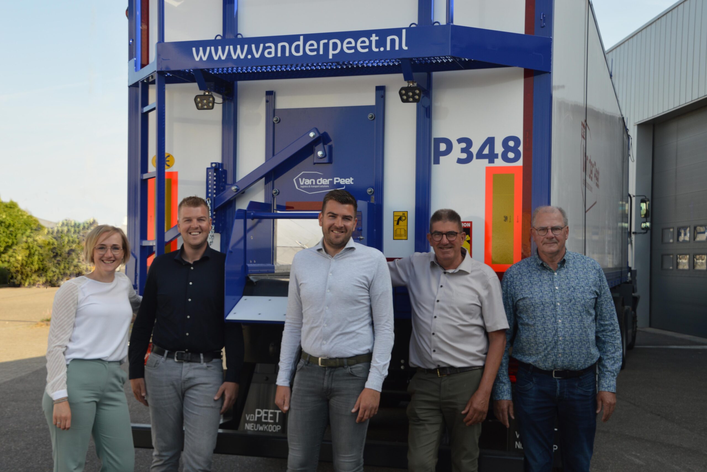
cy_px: 236
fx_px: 943
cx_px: 354
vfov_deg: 28.1
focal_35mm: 48
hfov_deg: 41.1
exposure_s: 1/160
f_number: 6.3
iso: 100
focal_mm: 32
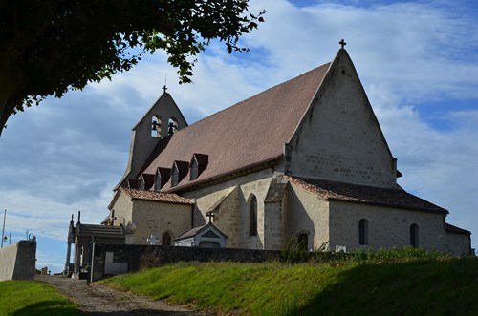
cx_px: 239
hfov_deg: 35.1
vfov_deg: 23.7
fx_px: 755
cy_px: 158
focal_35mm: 57
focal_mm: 38
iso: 100
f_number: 13
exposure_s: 1/200
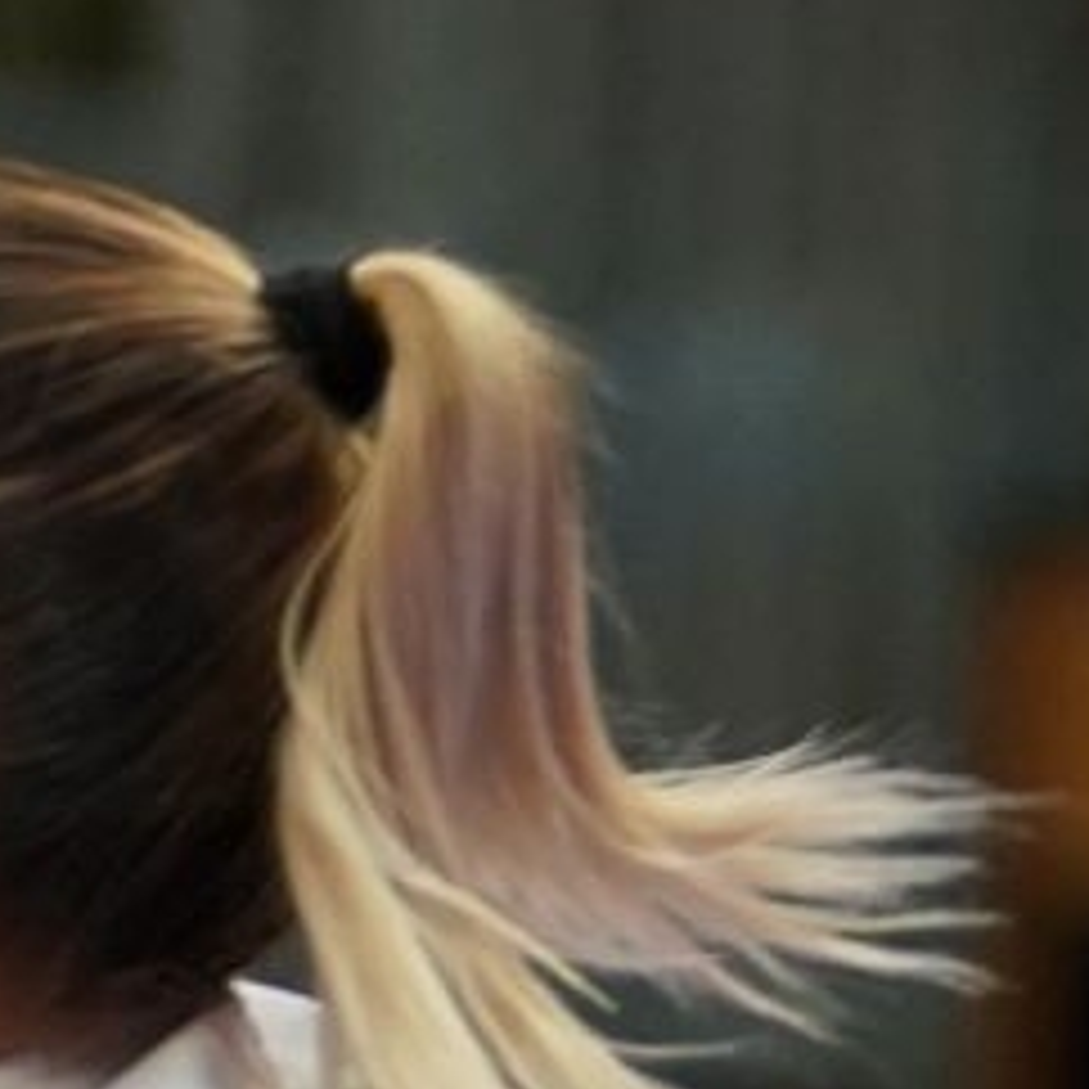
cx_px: -652
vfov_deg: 1.3
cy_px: 2430
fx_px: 49295
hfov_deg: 1.3
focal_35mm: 1385
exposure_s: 1/1000
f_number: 2.8
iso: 1600
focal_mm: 146
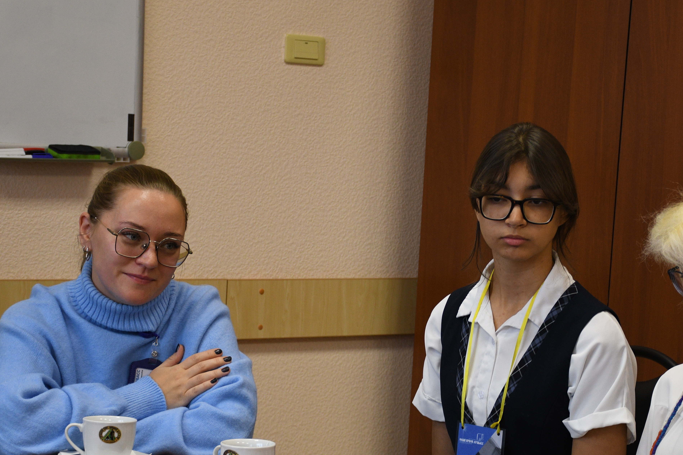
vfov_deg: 12.9
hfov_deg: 19.3
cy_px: 319
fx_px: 2011
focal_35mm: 106
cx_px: 412
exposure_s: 1/125
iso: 800
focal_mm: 48
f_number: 5
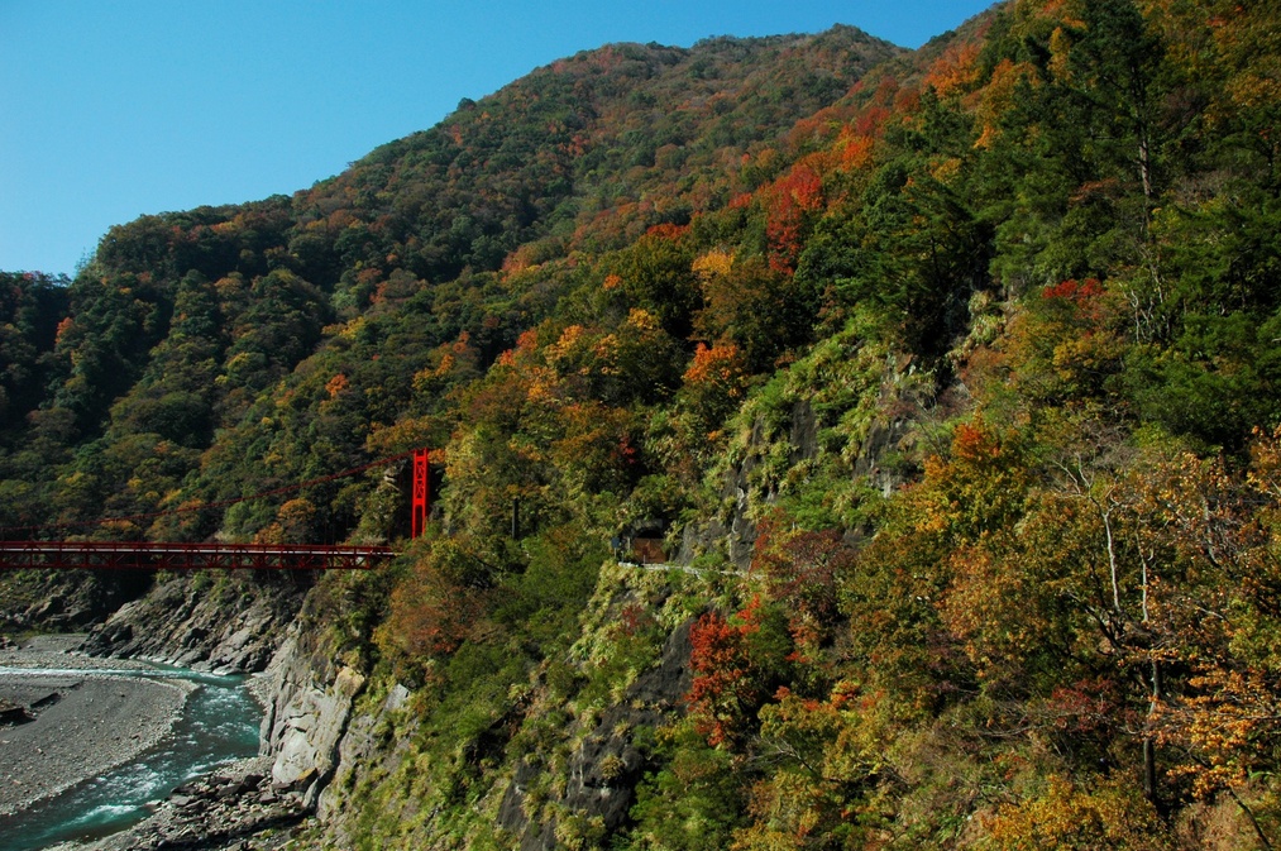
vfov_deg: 47.8
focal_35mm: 27
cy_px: 426
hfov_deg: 67.4
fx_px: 960
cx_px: 640
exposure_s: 1/1000
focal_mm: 18
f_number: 5.6
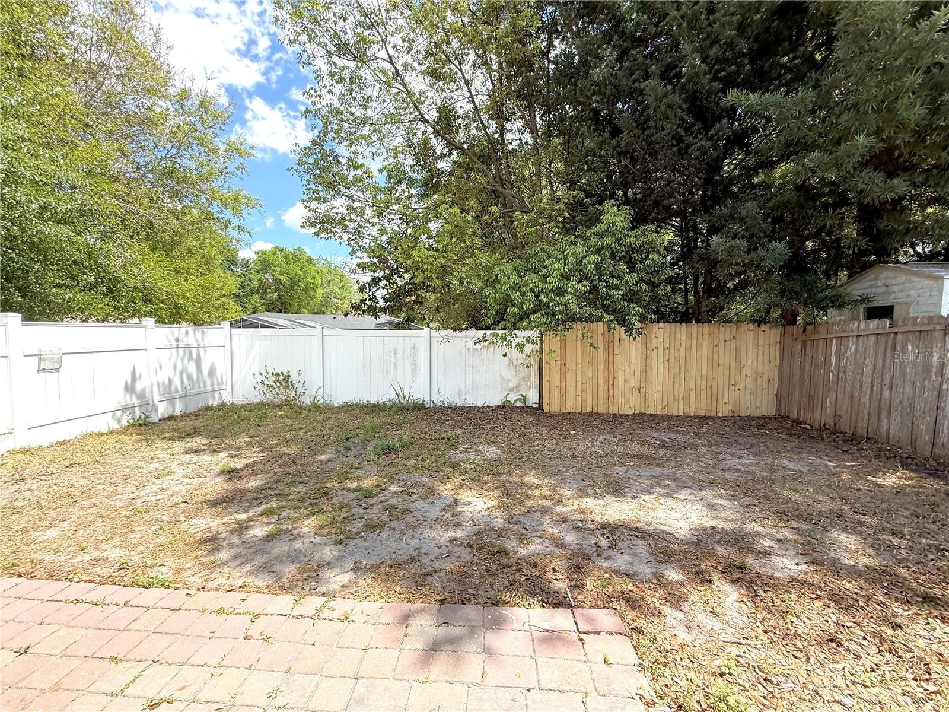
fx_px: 384
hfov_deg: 102.1
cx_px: 474
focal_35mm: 14
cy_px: 356
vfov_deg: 85.7
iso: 64
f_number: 2.2
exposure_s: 1/770
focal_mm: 2.22
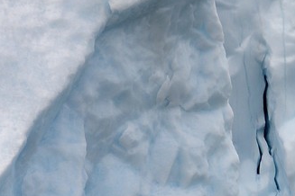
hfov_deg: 1.5
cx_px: 720
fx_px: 11226
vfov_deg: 1.0
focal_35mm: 1370
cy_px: 296
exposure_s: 1/320
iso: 200
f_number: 9
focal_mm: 280
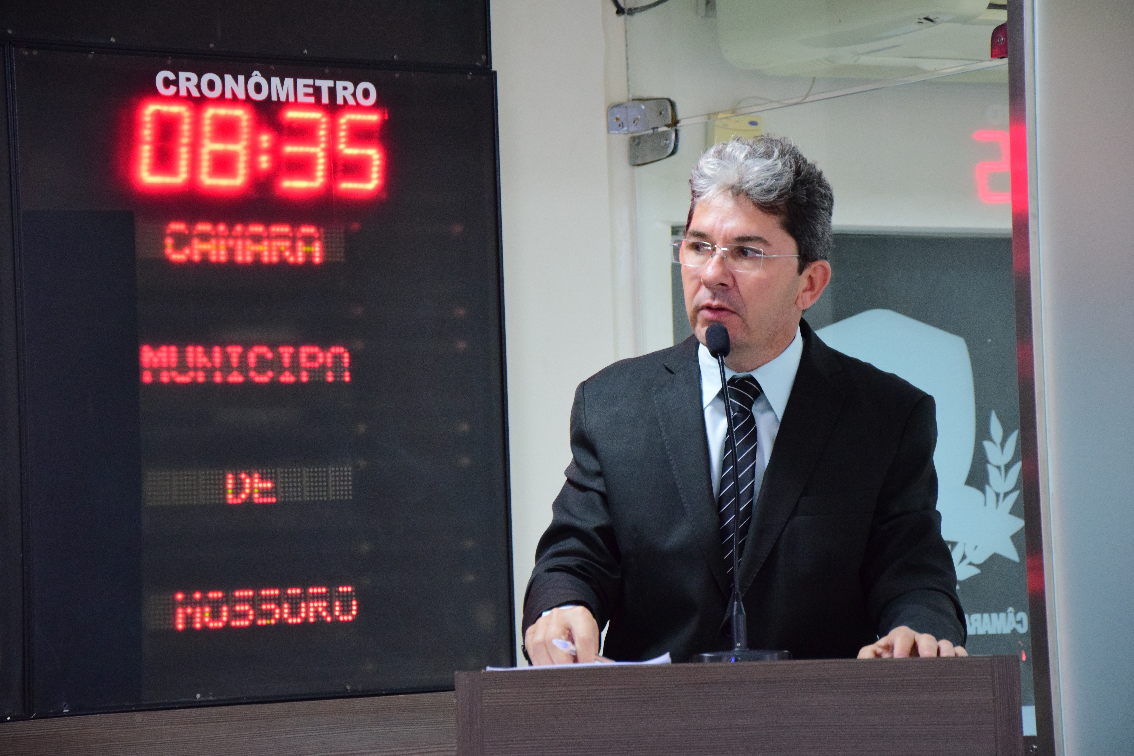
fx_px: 4252
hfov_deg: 15.2
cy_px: 378
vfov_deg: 10.2
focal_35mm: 135
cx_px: 567
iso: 2000
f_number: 5.6
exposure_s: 1/80
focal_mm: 90
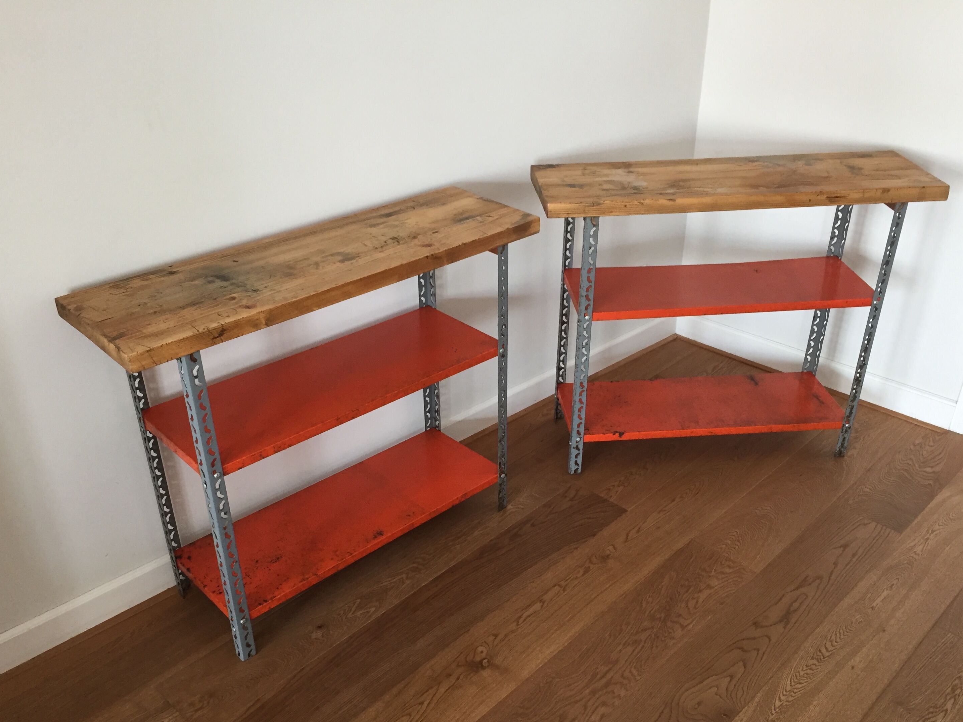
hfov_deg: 55.3
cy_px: 409
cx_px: 493
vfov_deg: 42.9
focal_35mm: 33
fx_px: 918
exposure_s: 1/33
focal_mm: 4.15
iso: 80
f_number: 2.2
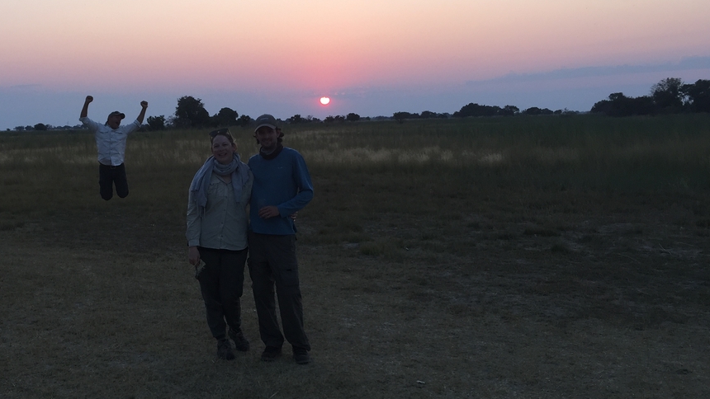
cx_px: 234
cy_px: 256
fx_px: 885
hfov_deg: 43.1
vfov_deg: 25.3
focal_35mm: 47
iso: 32
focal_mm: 4.15
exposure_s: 1/170
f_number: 2.2
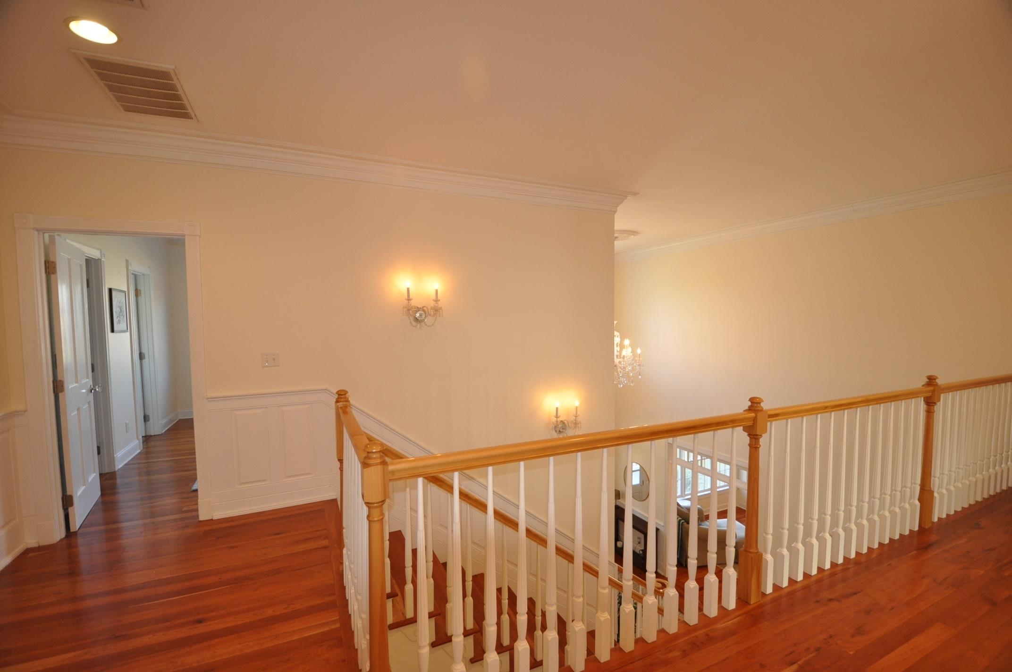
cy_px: 336
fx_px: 421
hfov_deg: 100.5
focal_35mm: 15
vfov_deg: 77.2
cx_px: 506
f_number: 3.5
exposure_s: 1/60
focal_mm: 10
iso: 800
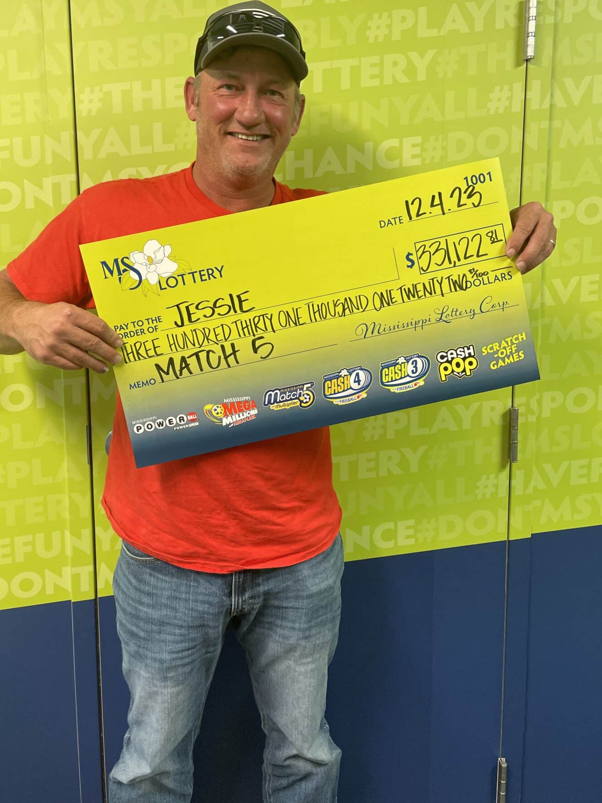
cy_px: 350
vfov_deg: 59.8
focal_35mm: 30
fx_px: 696
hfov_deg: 46.8
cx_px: 283
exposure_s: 1/60
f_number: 1.6
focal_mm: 4.2
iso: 100
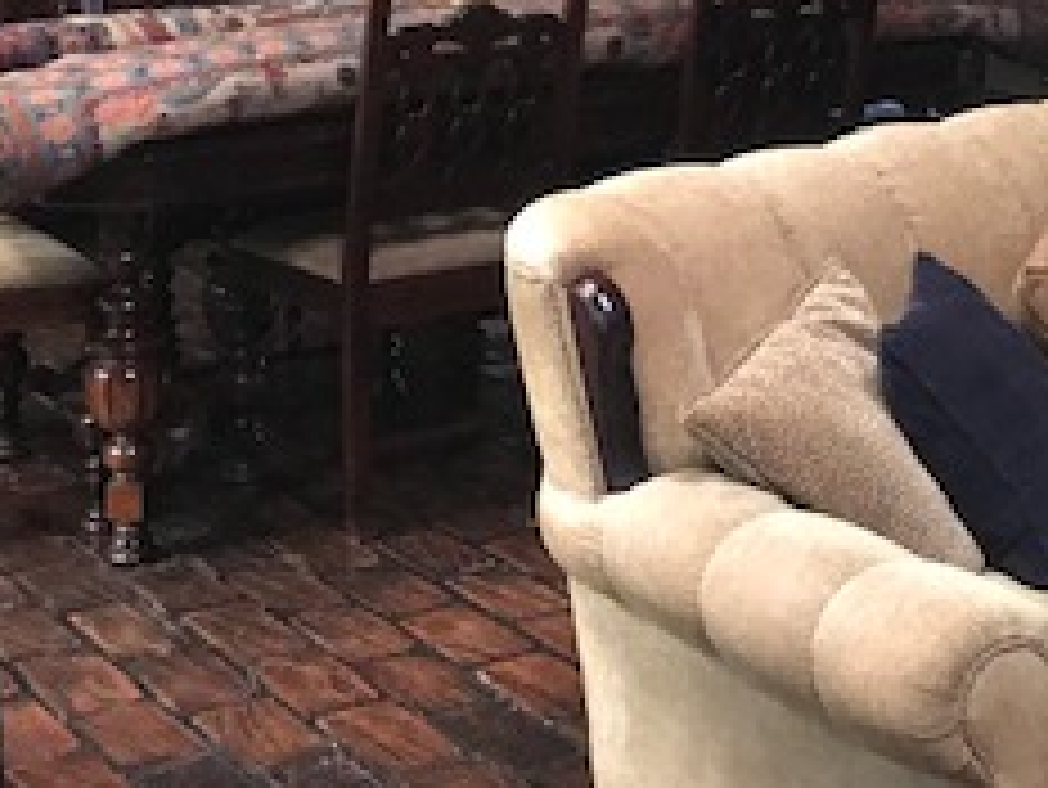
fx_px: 2332
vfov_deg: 18.5
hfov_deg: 25.3
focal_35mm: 77
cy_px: -50
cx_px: 643
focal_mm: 3.99
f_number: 1.8
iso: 80
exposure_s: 1/5
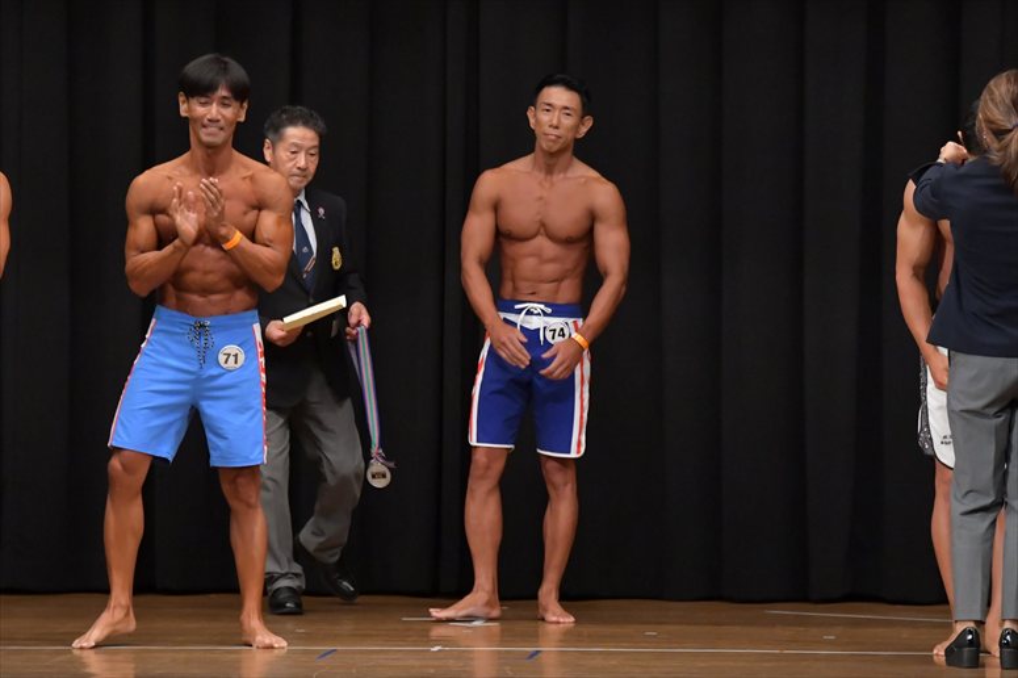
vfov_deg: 5.7
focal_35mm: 240
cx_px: 509
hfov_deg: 8.6
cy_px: 339
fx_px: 6783
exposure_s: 1/400
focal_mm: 160
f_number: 5.6
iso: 6400
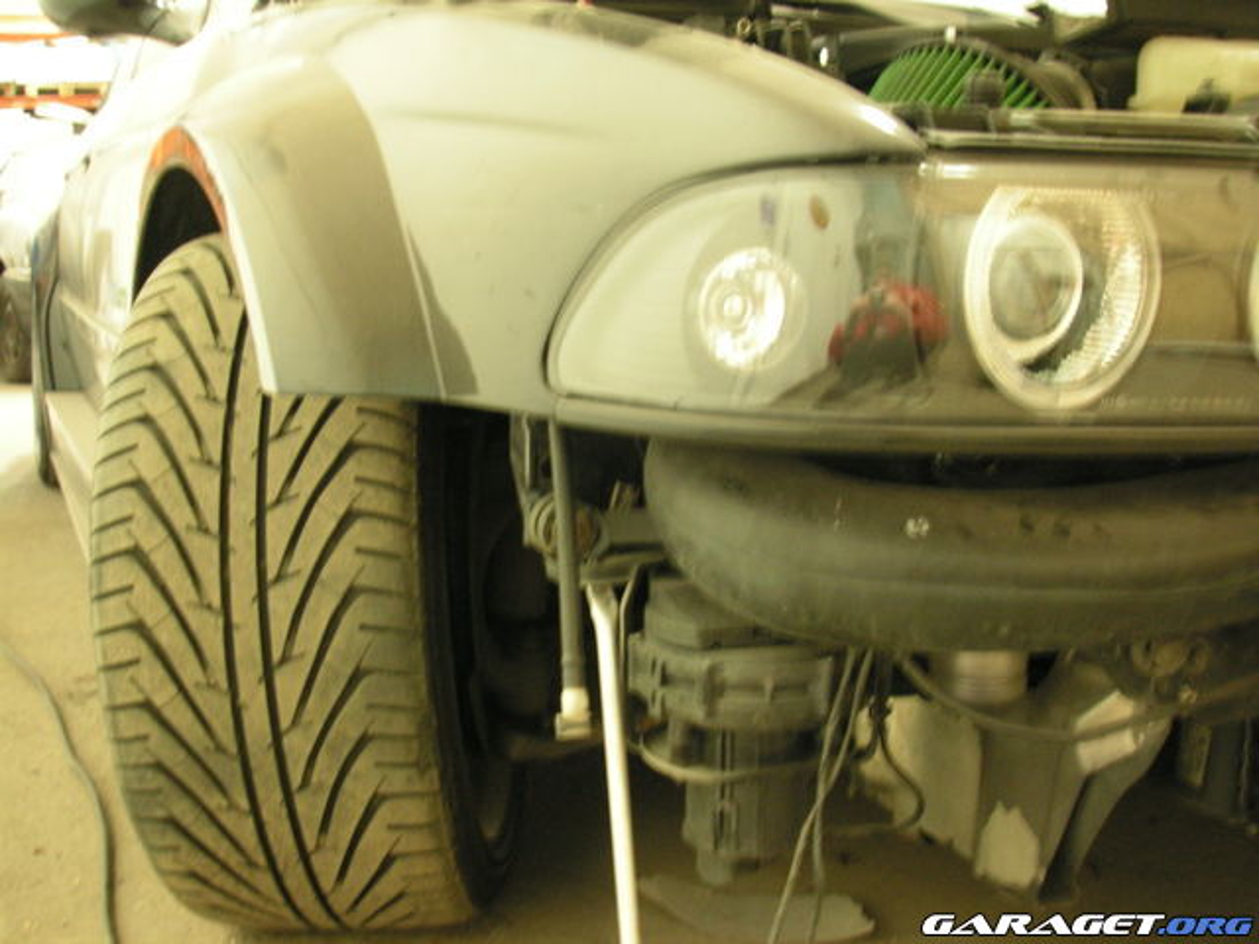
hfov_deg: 49.0
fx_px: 1382
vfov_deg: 37.7
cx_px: 630
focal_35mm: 38
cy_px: 472
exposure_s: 2
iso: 160
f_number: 3.3
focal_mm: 6.3
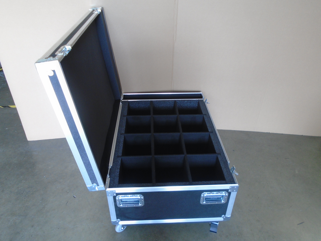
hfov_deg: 67.3
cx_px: 160
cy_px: 120
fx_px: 241
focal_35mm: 26
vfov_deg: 53.1
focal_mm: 4.6
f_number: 3.2
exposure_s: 1/30
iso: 100
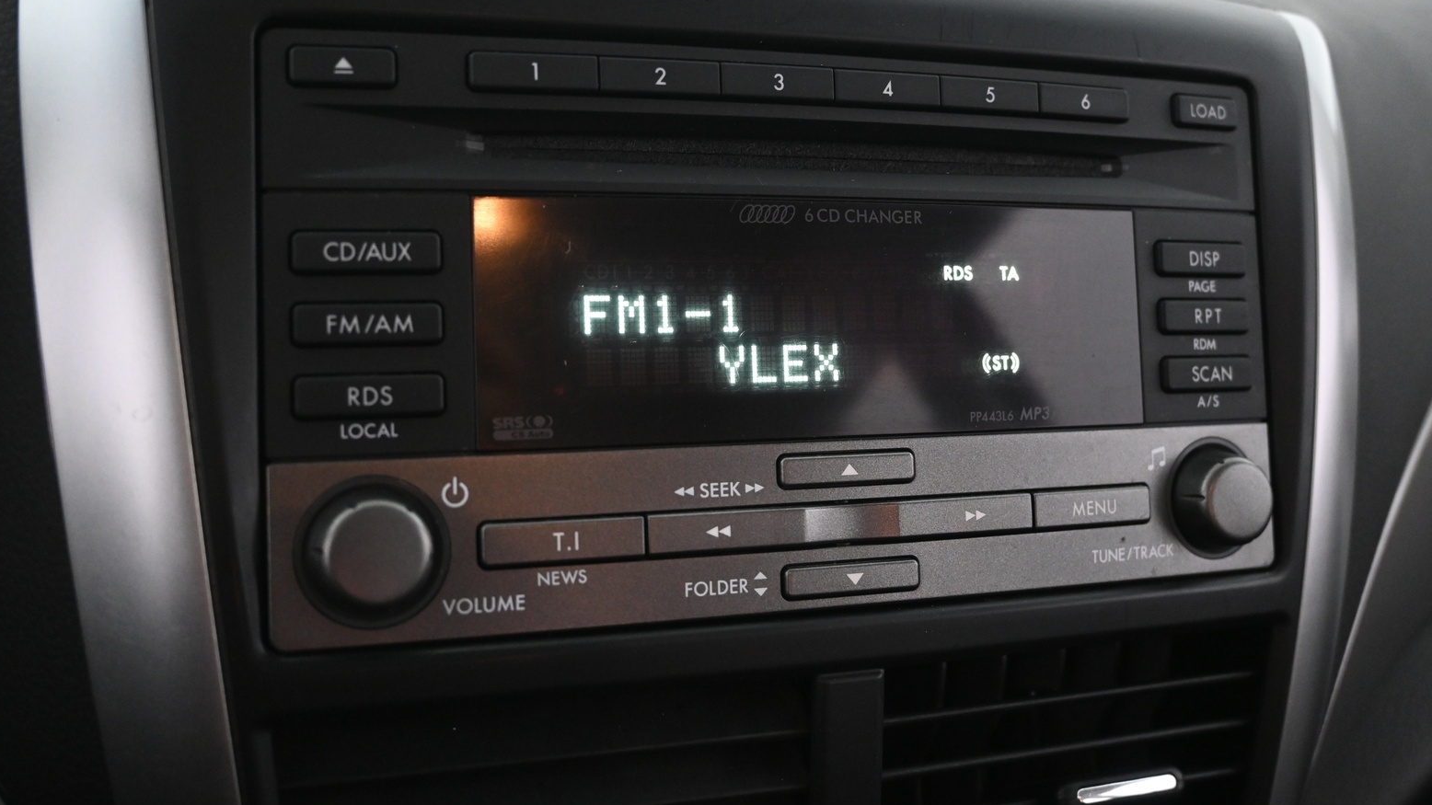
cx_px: 720
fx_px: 1367
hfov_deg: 55.3
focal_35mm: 36
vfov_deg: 32.7
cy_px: 328
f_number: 4
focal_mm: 22
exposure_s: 1/40
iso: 2000
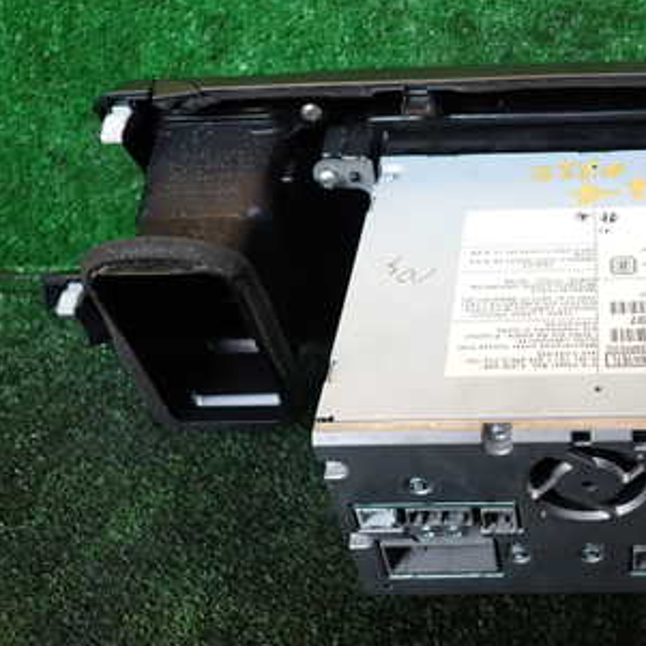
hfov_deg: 36.2
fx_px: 929
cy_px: 253
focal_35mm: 44
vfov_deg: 38.2
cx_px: 573
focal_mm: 4.5
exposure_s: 1/60
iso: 100
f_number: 2
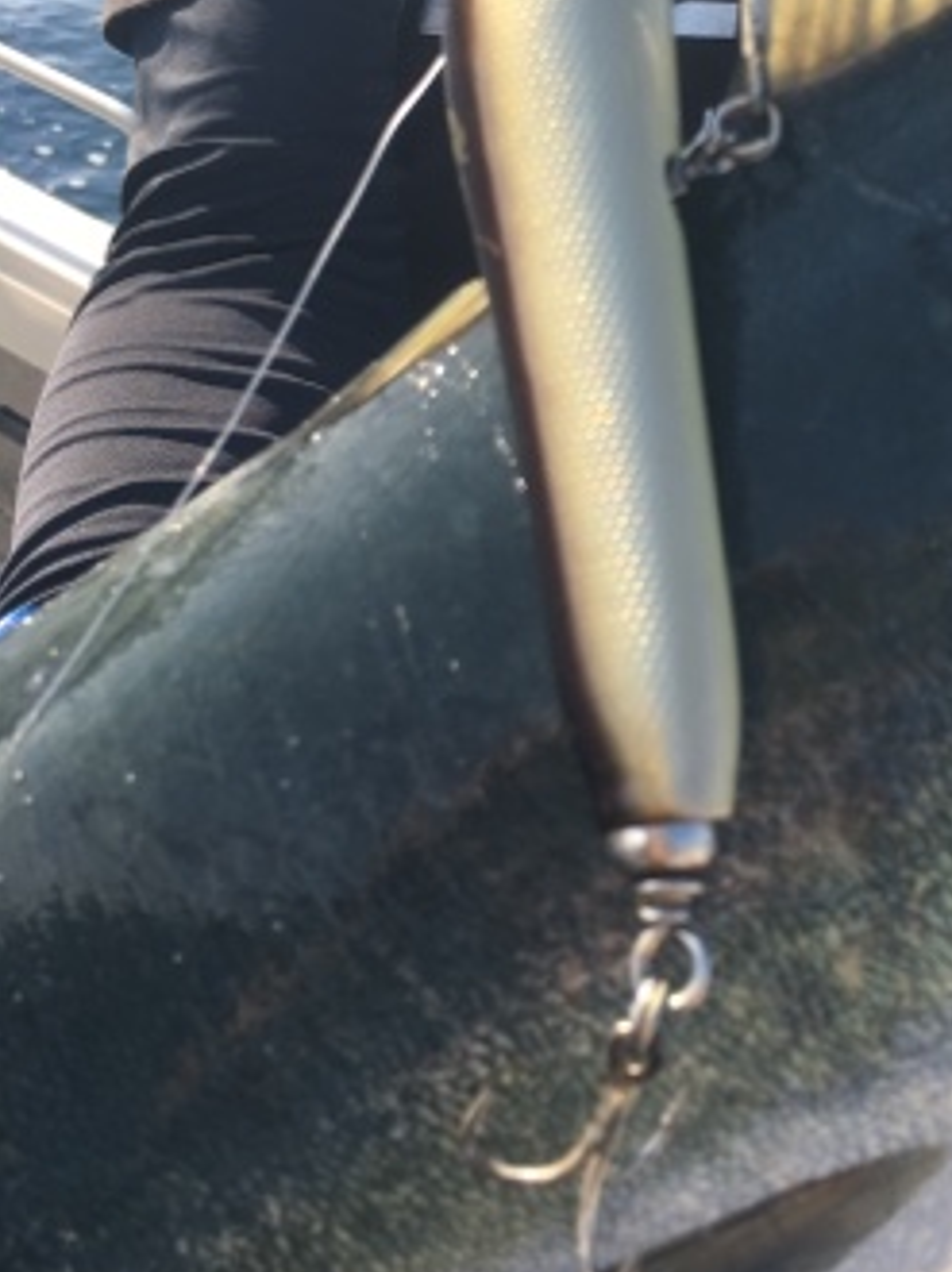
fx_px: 1616
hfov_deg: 32.2
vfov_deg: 42.6
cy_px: 459
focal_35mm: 44
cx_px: 719
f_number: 2.2
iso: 25
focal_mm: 4.15
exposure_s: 1/534
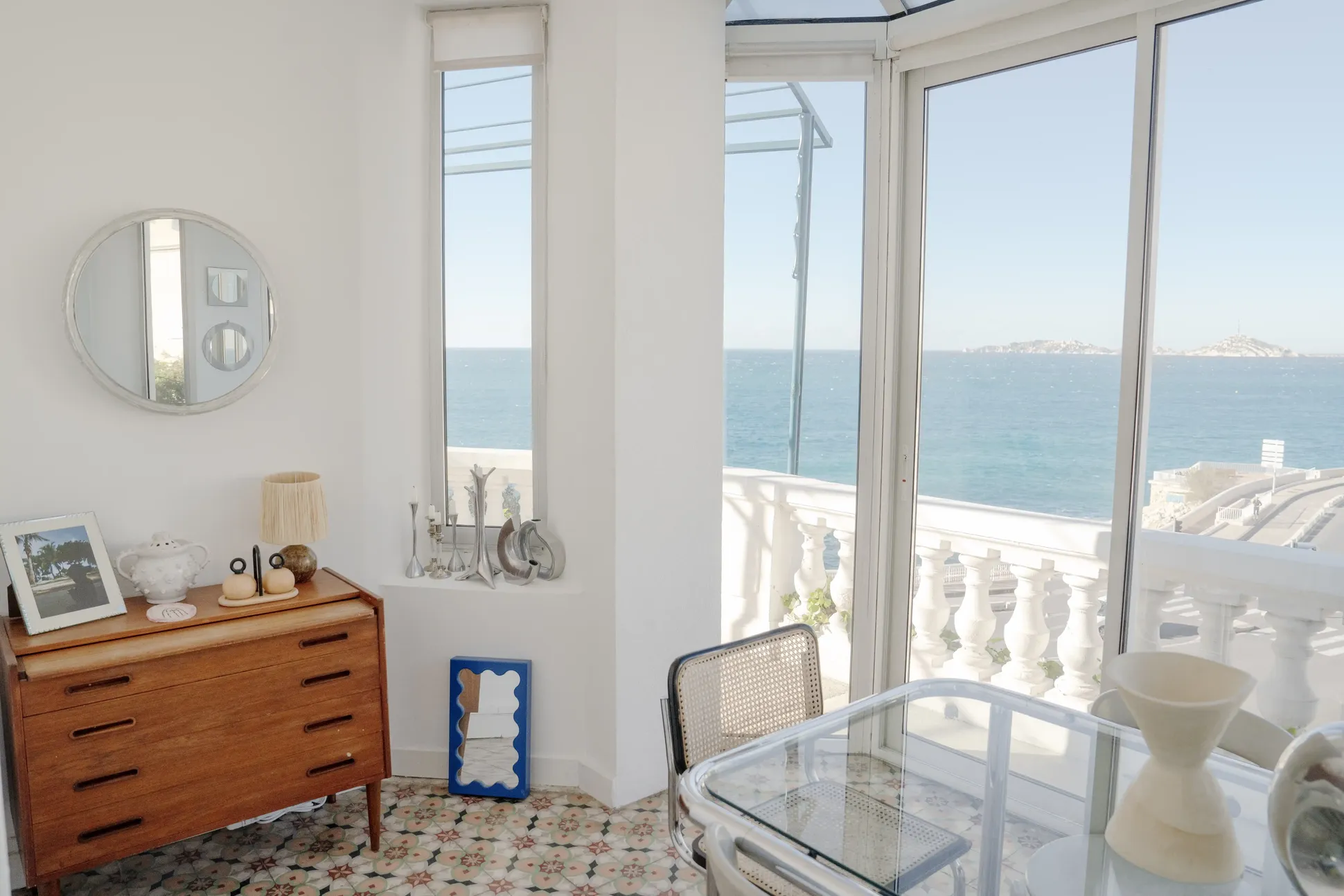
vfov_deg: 53.2
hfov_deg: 73.7
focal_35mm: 24
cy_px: 448
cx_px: 672
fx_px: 896
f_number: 5
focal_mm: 24
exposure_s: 1/1250
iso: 800
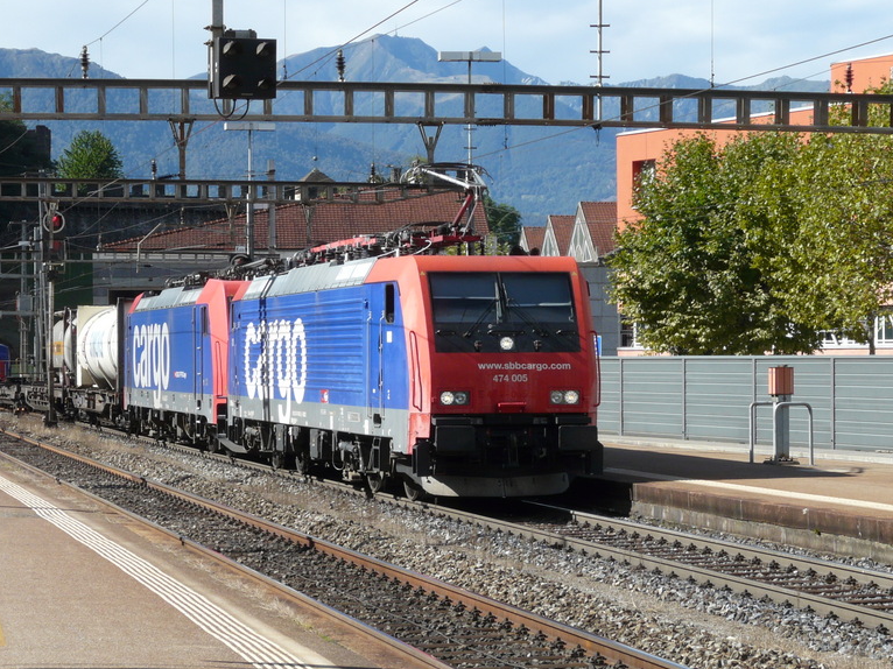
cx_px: 451
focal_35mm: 111
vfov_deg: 13.3
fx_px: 2863
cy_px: 383
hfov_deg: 17.7
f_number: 5.6
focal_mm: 14
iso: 100
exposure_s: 1/320
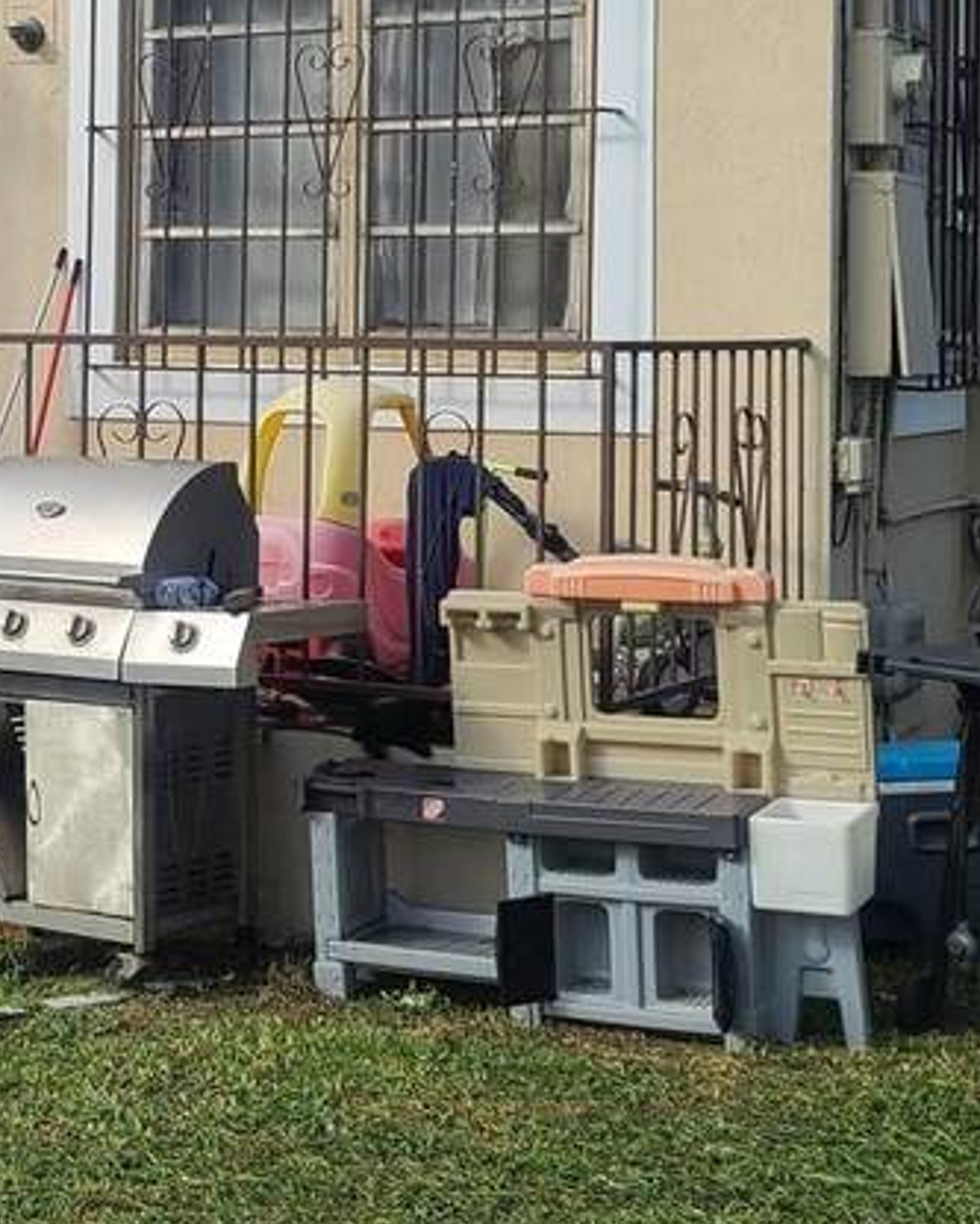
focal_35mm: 75
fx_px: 2718
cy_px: 256
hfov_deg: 19.4
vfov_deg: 25.0
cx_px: -162
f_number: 1.8
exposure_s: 1/831
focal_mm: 7
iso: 16
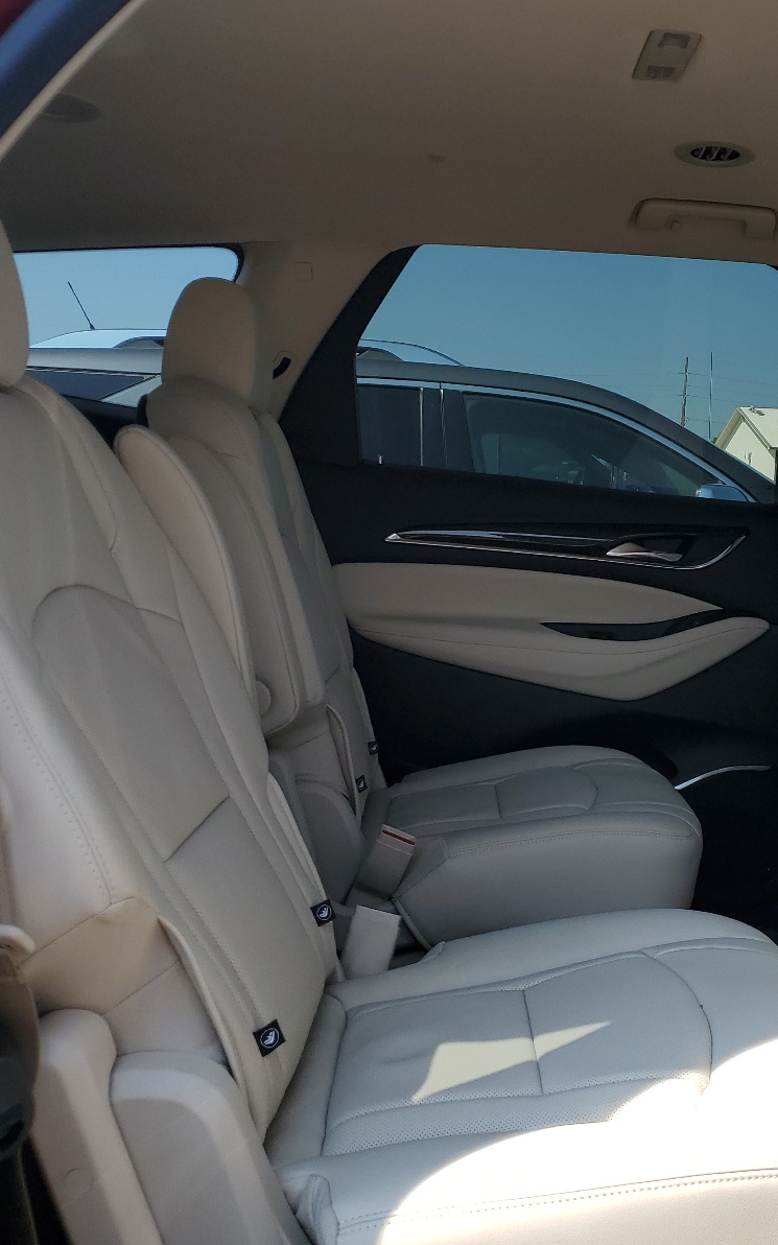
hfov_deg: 33.7
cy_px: 619
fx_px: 1255
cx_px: 588
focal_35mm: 37
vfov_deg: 52.7
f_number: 1.5
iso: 50
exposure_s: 1/1667
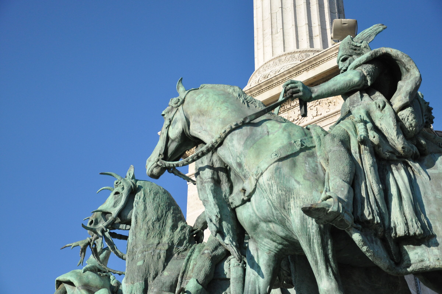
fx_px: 644
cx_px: 221
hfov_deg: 37.9
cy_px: 147
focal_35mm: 52
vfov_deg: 25.7
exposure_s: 1/4000
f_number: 4.5
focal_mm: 35
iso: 800
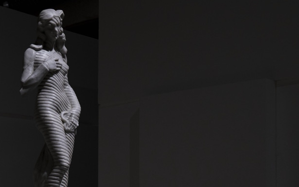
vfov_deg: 19.8
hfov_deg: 31.1
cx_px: 54
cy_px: 179
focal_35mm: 64
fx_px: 521
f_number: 5.6
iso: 1600
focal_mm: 21.4
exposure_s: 1/125
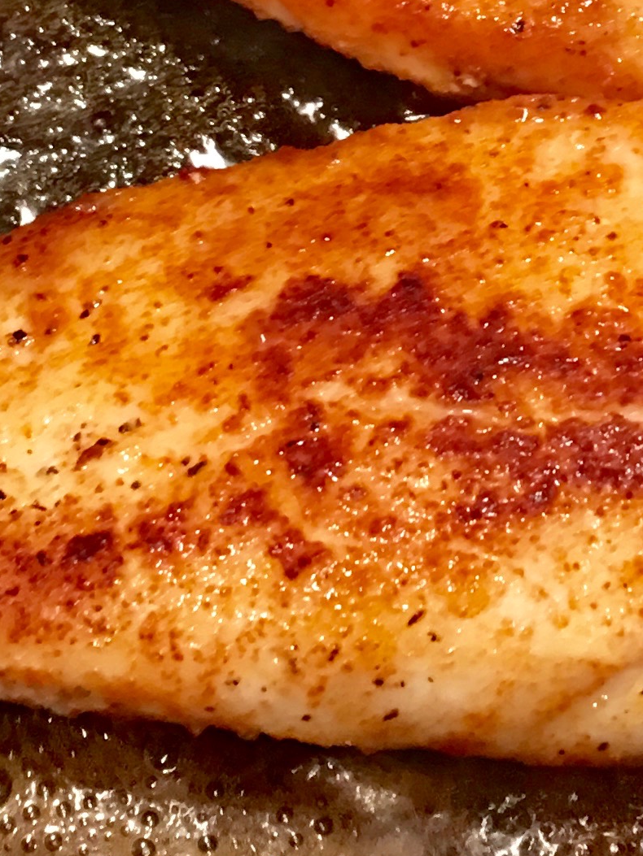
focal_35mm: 111
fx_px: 2749
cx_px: 565
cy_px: 72
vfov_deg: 17.4
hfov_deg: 13.2
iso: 100
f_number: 2.2
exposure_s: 1/10
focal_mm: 4.15
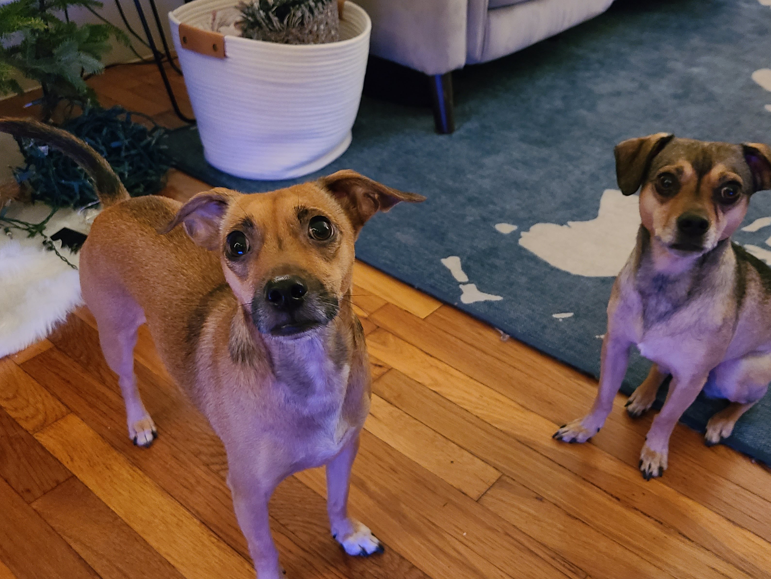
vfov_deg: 42.7
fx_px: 735
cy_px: 355
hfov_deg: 55.3
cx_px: 423
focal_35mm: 33
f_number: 1.8
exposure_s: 1/24
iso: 800
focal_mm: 5.4
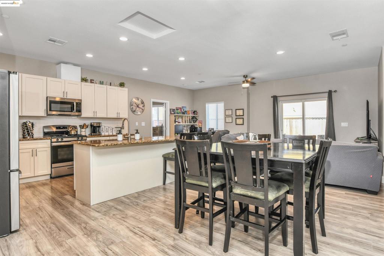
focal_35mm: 15
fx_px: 160
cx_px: 192
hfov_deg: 100.4
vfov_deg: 77.3
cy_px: 128
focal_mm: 10
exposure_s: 1/80
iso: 320
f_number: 5
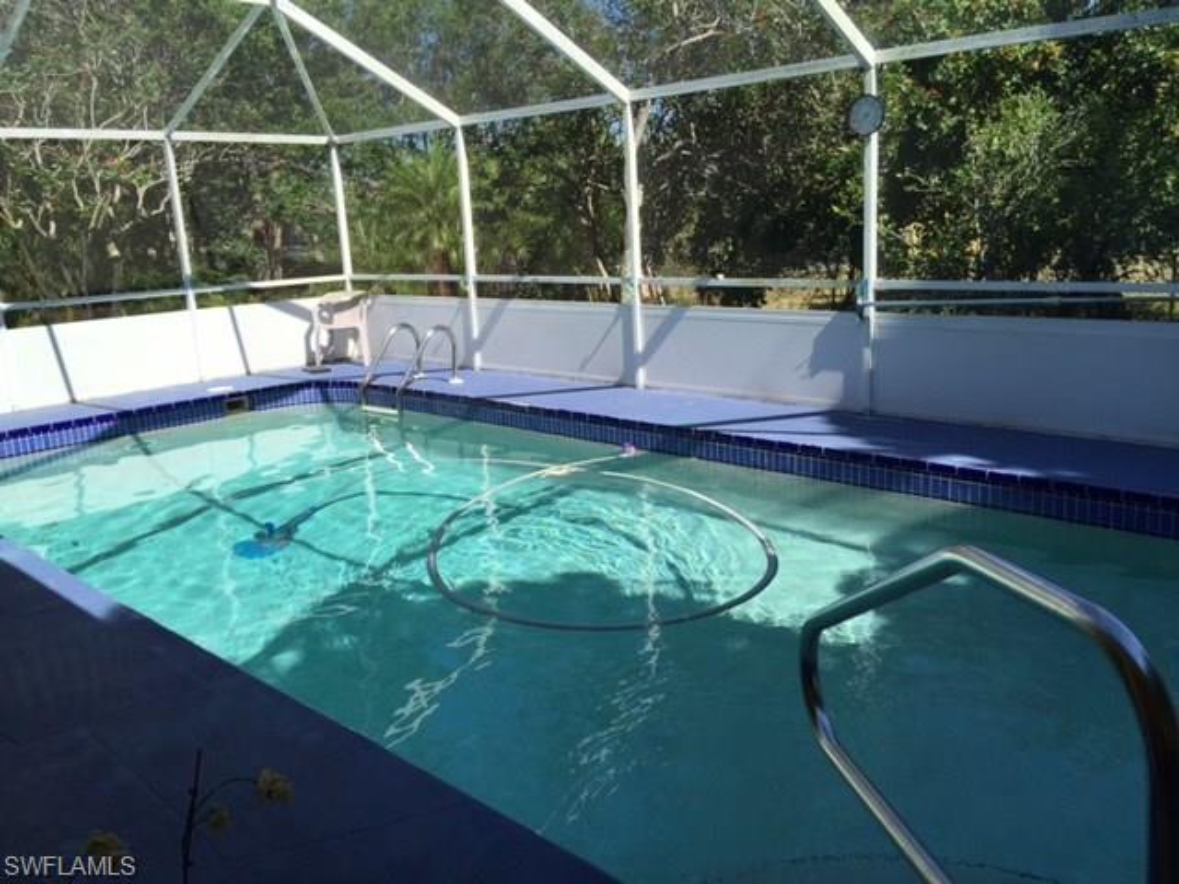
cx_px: 590
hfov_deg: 61.7
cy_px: 442
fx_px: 988
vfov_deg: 48.2
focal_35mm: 29
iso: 32
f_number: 2.2
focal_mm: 4.15
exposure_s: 1/1130
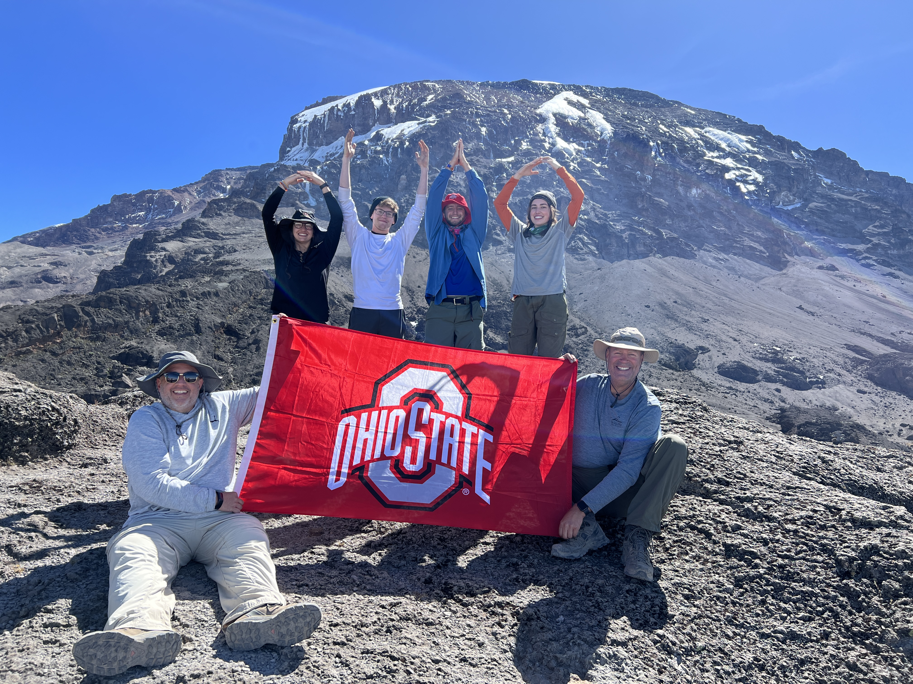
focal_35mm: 26
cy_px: 342
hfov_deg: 67.3
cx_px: 456
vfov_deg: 53.1
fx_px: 686
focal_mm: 5.7
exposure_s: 1/1934
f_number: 1.5
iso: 50
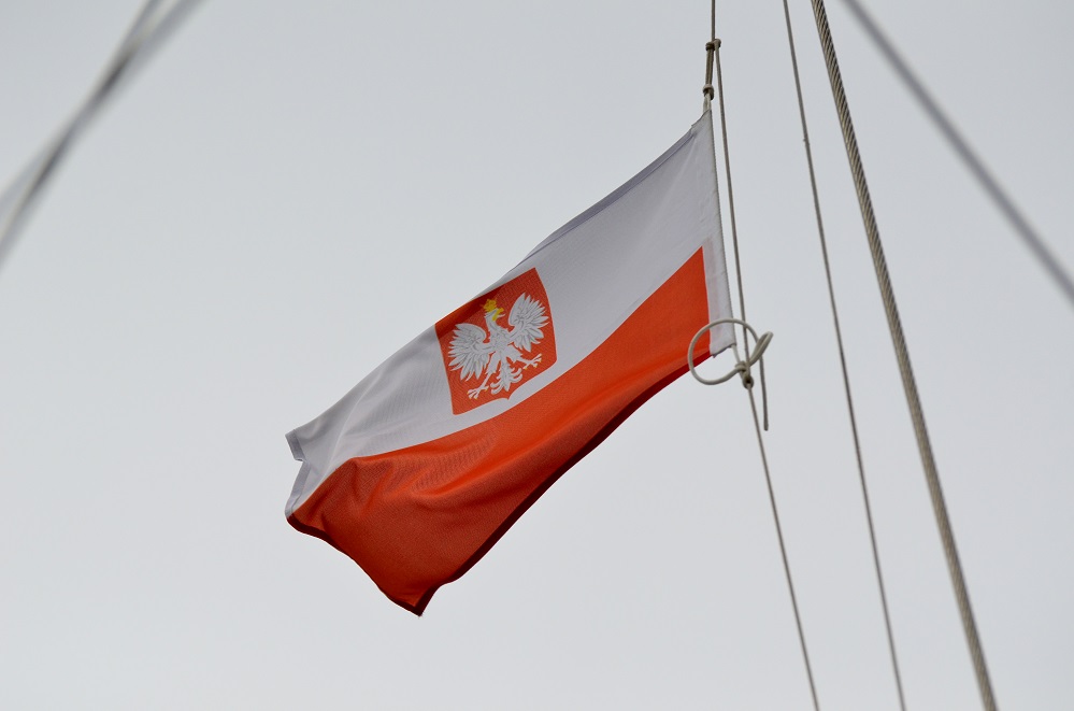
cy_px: 356
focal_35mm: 202
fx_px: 6027
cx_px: 537
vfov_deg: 6.7
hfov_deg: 10.2
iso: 720
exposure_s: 1/8000
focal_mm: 135
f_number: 5.6
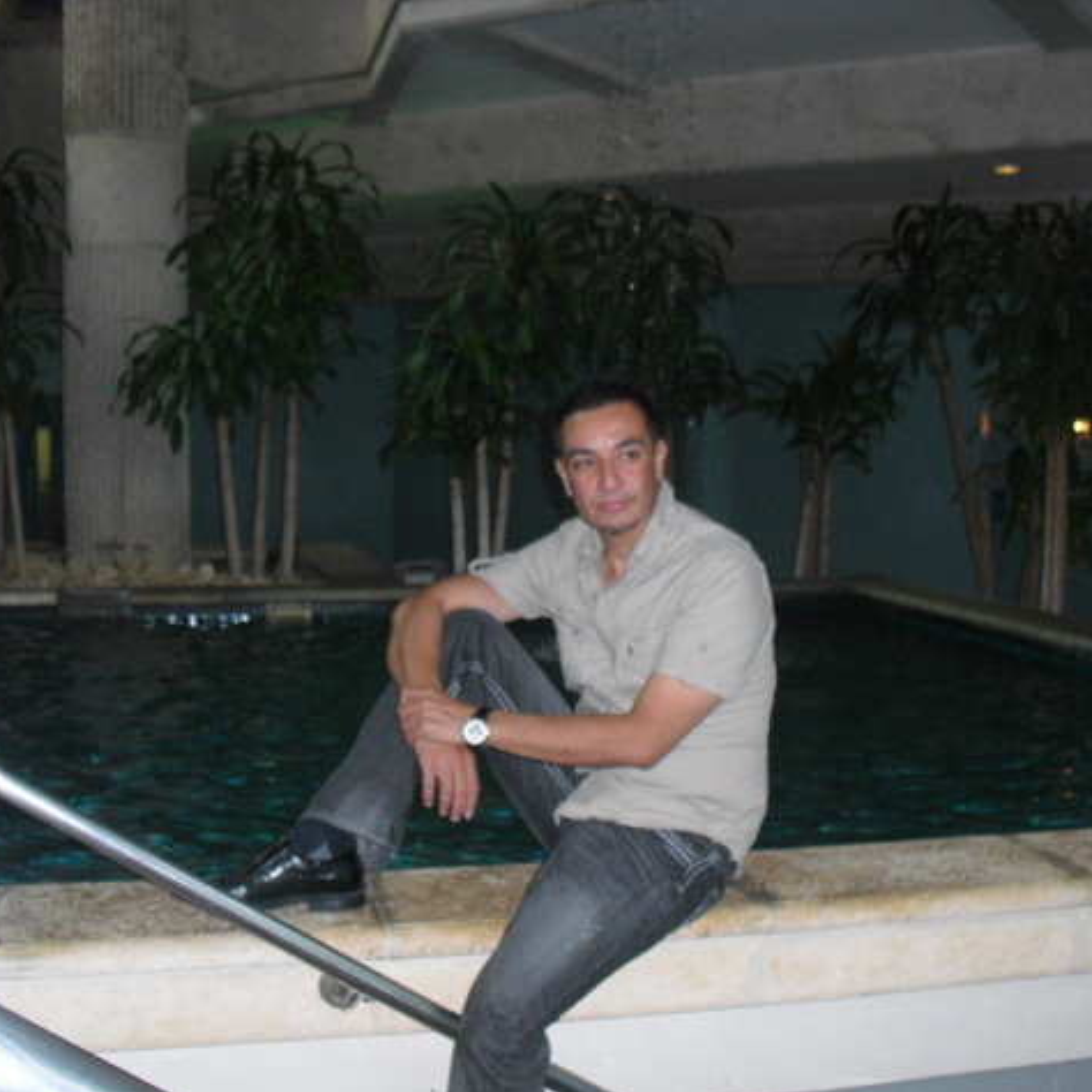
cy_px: 551
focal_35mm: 43
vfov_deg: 39.2
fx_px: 1535
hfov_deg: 39.1
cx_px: 597
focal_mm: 6.3
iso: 400
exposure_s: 1/60
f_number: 3.1
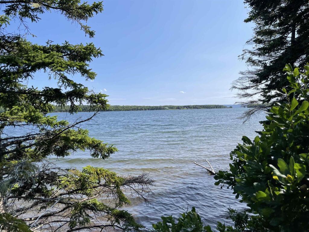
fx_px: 232
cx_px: 154
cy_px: 116
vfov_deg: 53.1
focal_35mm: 26
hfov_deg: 67.3
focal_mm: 4.2
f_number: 1.6
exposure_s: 1/4464
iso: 32
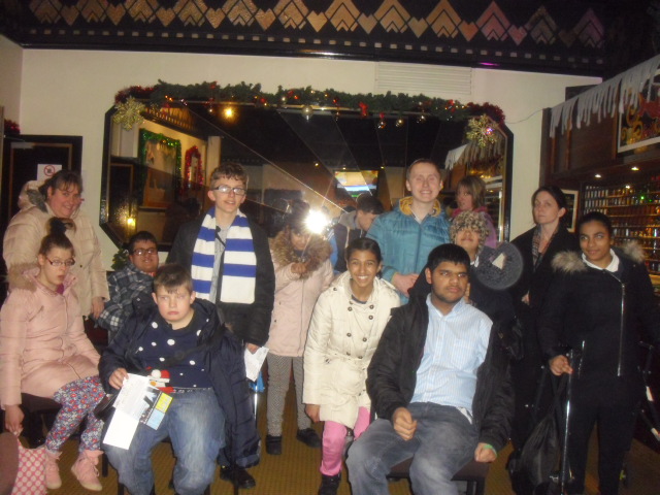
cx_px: 330
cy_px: 248
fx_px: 725
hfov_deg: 49.0
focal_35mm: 38
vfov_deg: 37.7
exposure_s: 1/60
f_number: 2.8
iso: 400
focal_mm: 6.2
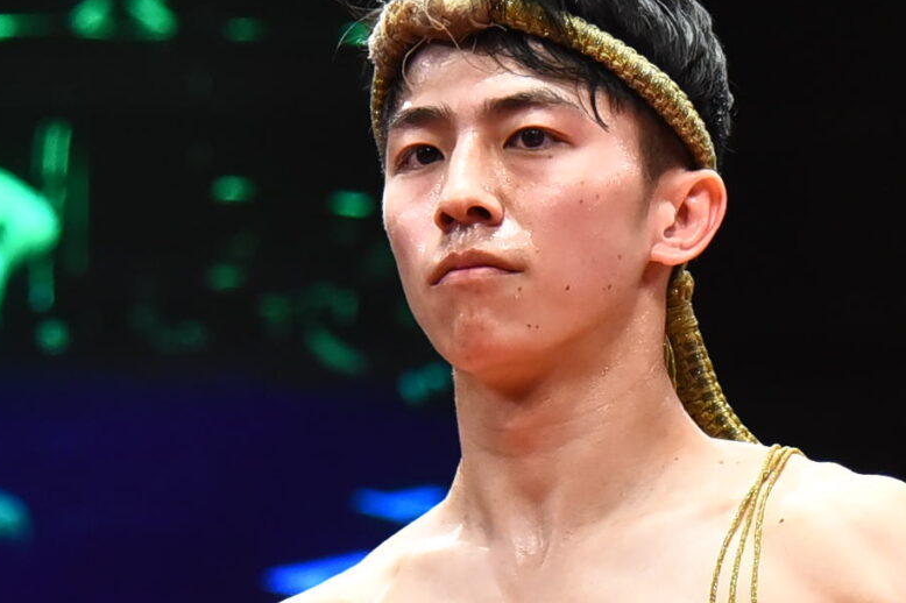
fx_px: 6213
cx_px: 543
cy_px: 797
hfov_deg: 8.3
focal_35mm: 247
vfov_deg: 5.5
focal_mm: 75
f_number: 4
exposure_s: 1/1000
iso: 4000
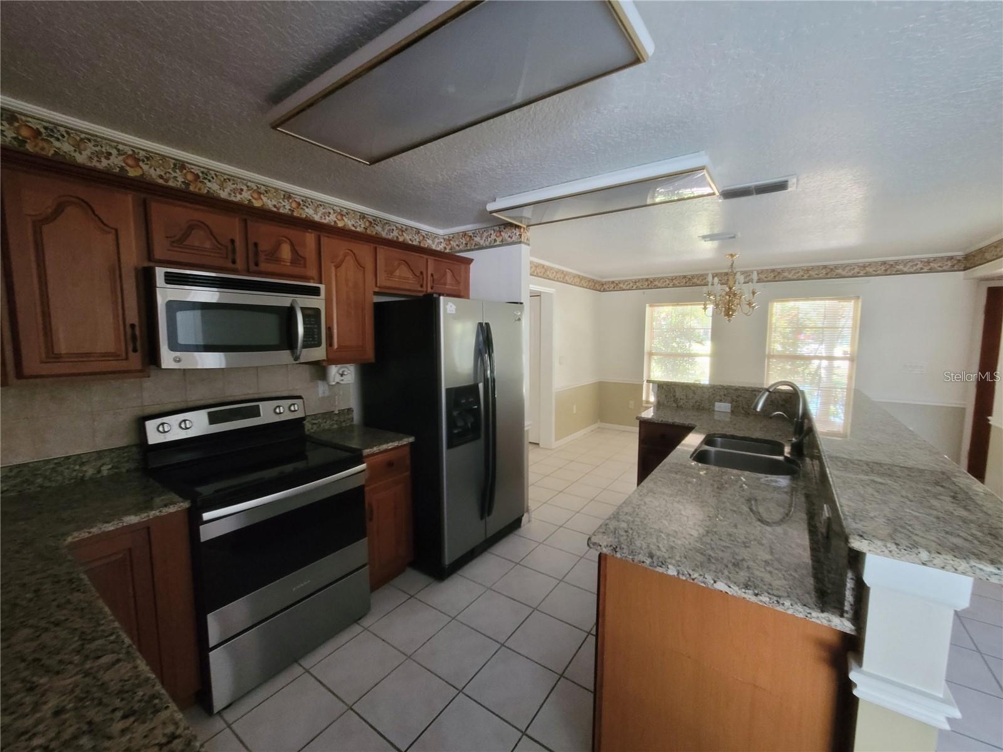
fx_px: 377
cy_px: 376
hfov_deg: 106.2
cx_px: 502
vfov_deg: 89.9
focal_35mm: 13
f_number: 2.2
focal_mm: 2.2
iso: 640
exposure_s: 1/30
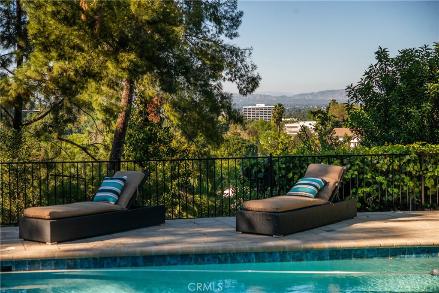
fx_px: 732
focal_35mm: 60
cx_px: 220
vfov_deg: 22.6
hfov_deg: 33.4
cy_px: 146
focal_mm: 60
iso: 400
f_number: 5.6
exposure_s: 1/1250
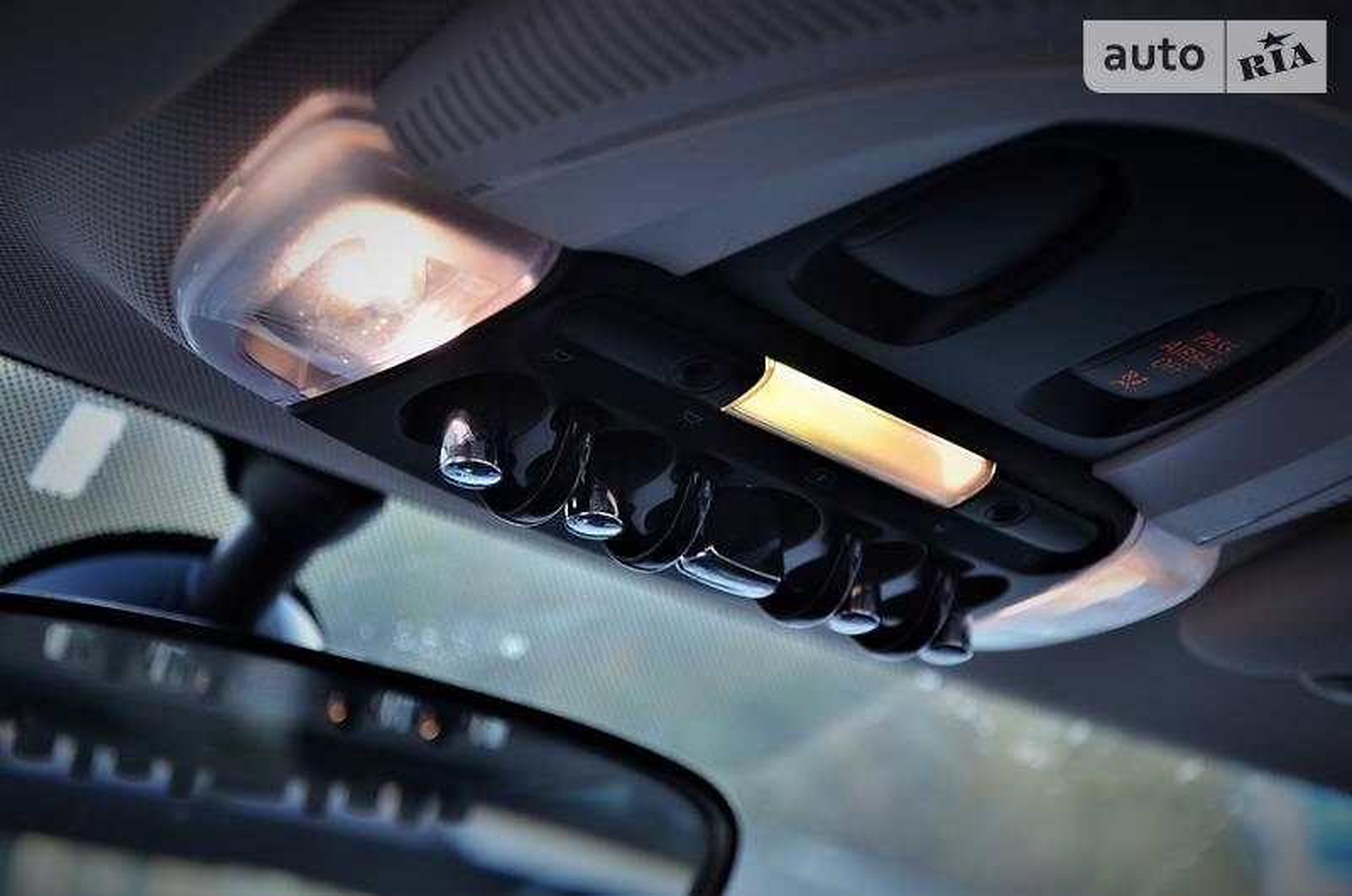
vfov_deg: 22.5
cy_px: 448
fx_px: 2249
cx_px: 676
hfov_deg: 33.5
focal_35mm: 60
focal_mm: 40
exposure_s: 1/60
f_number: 4.5
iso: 640
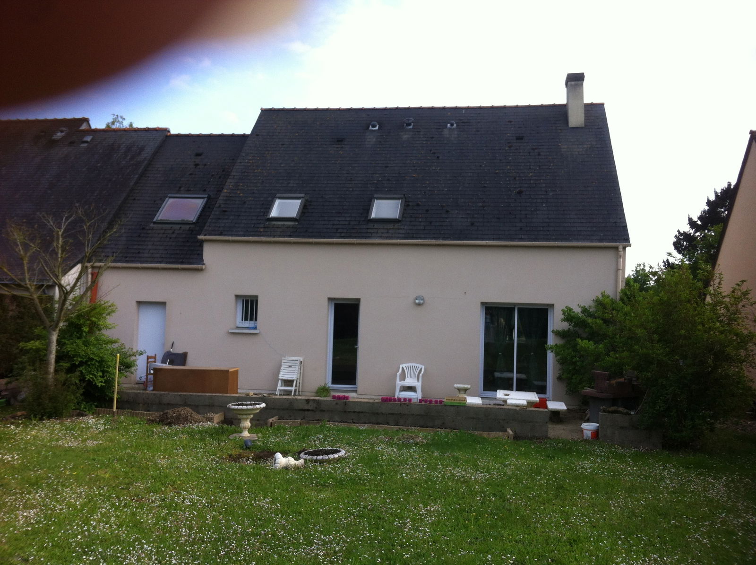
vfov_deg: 40.6
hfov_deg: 52.7
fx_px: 763
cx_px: 378
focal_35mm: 35
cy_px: 282
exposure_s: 1/372
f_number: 2.8
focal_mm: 3.85
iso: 80
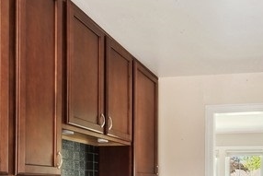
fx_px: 322
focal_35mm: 44
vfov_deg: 28.4
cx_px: 218
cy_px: 181
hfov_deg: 42.1
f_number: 9
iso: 200
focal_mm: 14
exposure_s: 1/3.33
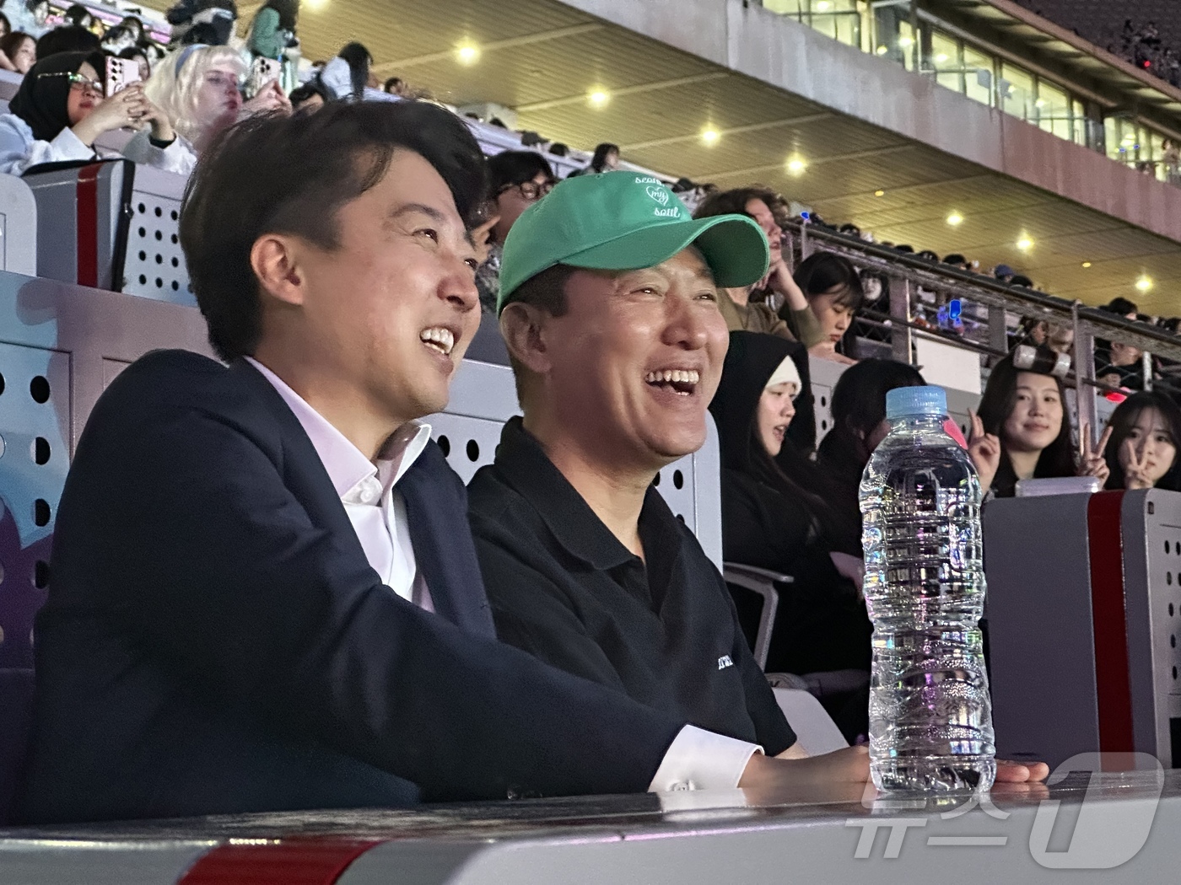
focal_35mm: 77
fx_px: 2627
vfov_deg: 19.1
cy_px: 442
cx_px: 590
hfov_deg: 25.3
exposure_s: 1/30
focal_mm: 9
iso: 1600
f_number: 2.8
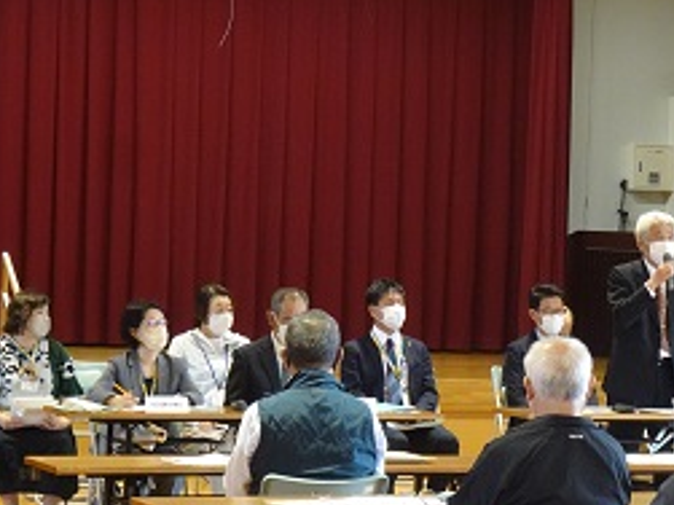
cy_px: 359
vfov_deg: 10.6
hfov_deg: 14.0
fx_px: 2725
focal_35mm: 140
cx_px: 553
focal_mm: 12.28
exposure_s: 1/25
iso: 800
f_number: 5
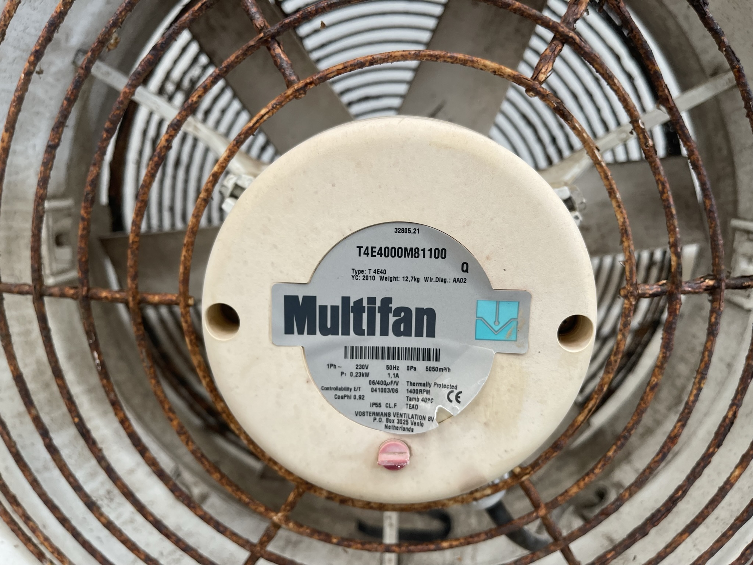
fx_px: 566
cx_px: 376
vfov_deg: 53.1
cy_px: 282
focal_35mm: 26
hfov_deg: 67.3
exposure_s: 1/121
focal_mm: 5.1
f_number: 1.6
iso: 125
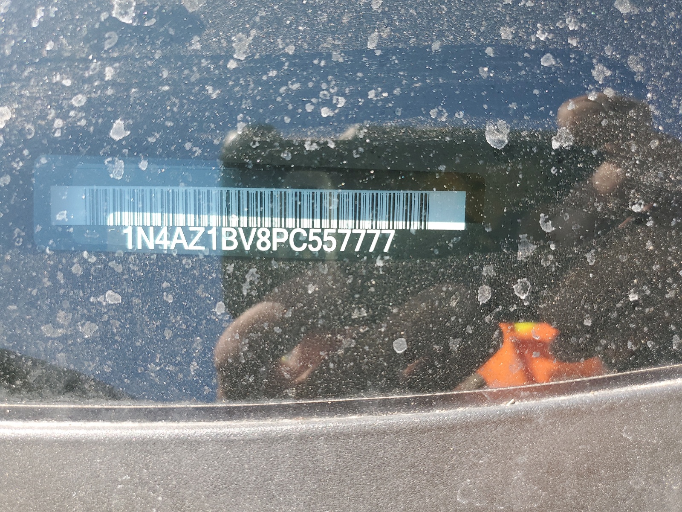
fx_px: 512
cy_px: 256
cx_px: 341
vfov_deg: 53.1
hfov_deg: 67.3
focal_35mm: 26
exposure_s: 1/385
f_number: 1.5
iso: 50
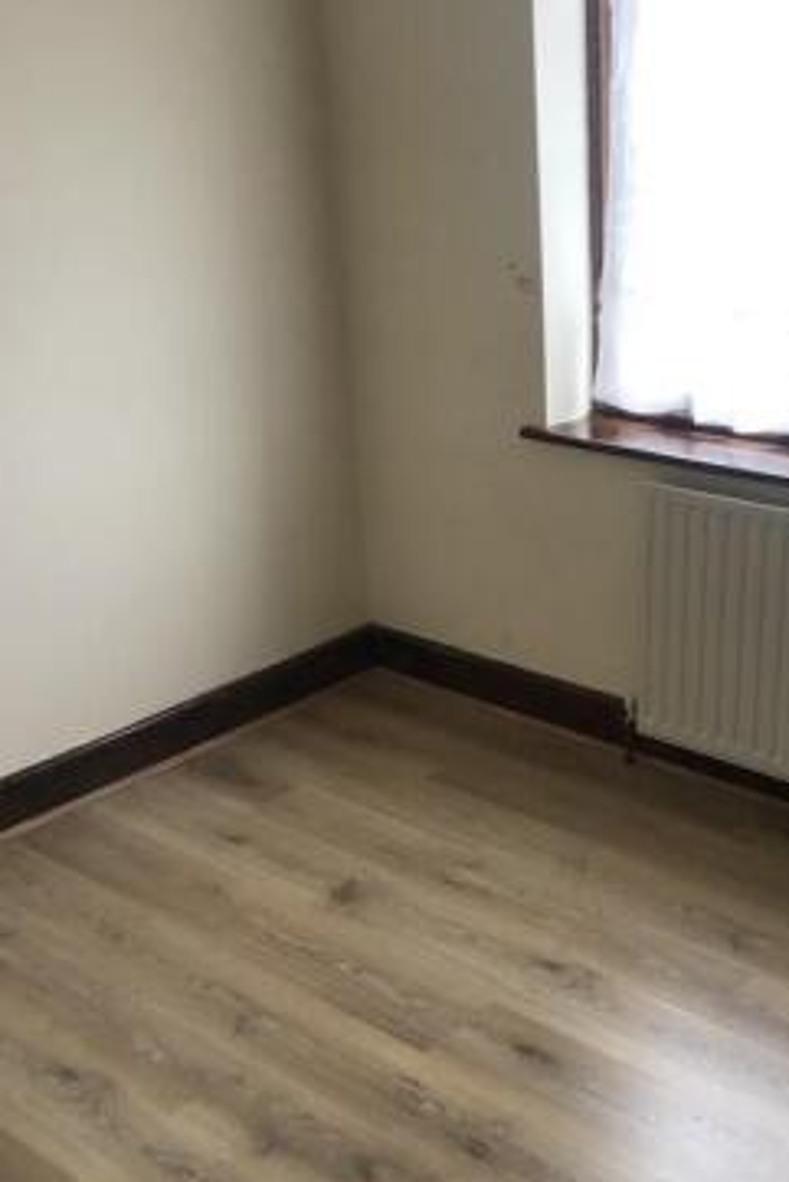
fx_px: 1544
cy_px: 706
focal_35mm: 47
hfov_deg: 28.4
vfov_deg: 41.7
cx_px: 561
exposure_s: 1/50
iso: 32
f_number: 1.8
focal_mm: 3.99
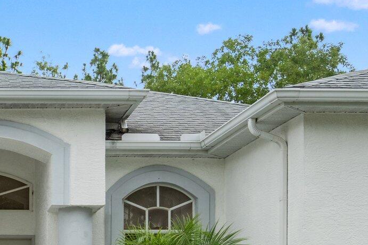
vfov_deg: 15.4
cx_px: -26
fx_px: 863
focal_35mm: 84
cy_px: 314
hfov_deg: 22.8
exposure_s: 1/500
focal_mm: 19
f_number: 7.1
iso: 400
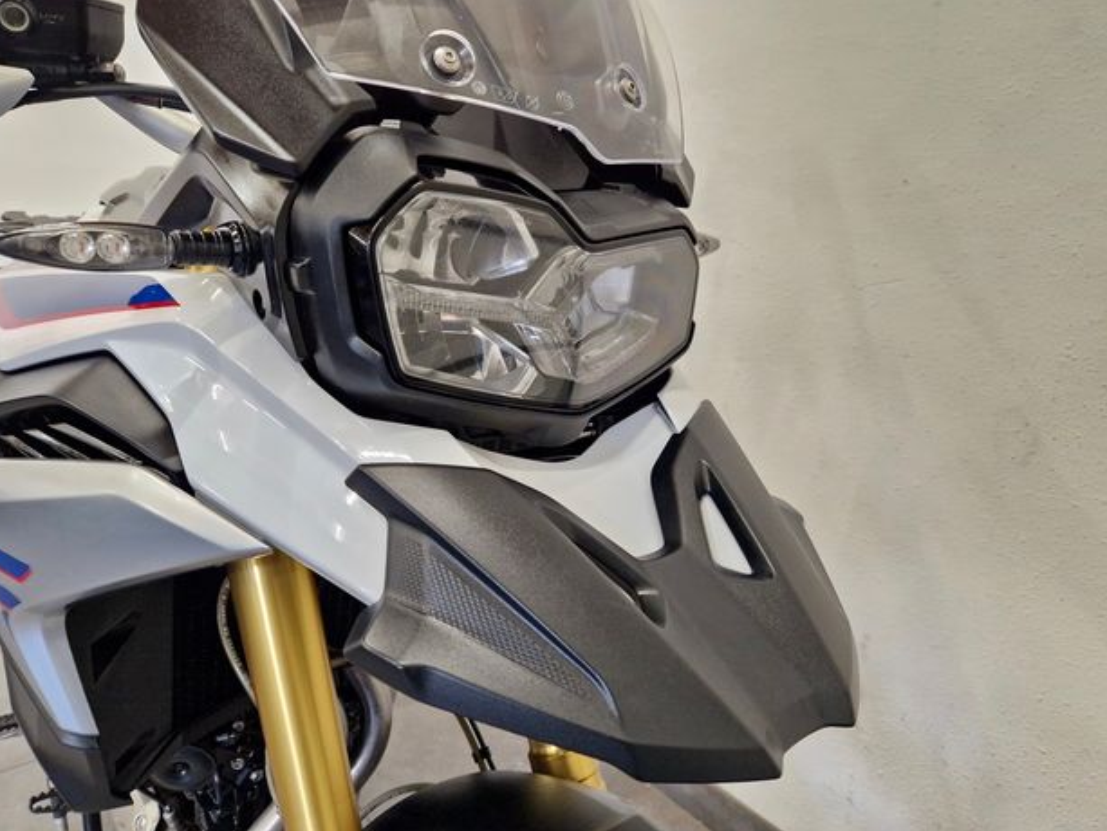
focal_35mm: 24
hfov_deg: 71.6
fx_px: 768
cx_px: 535
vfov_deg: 56.8
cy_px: 399
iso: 800
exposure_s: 1/100
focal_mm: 5.4
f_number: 1.8
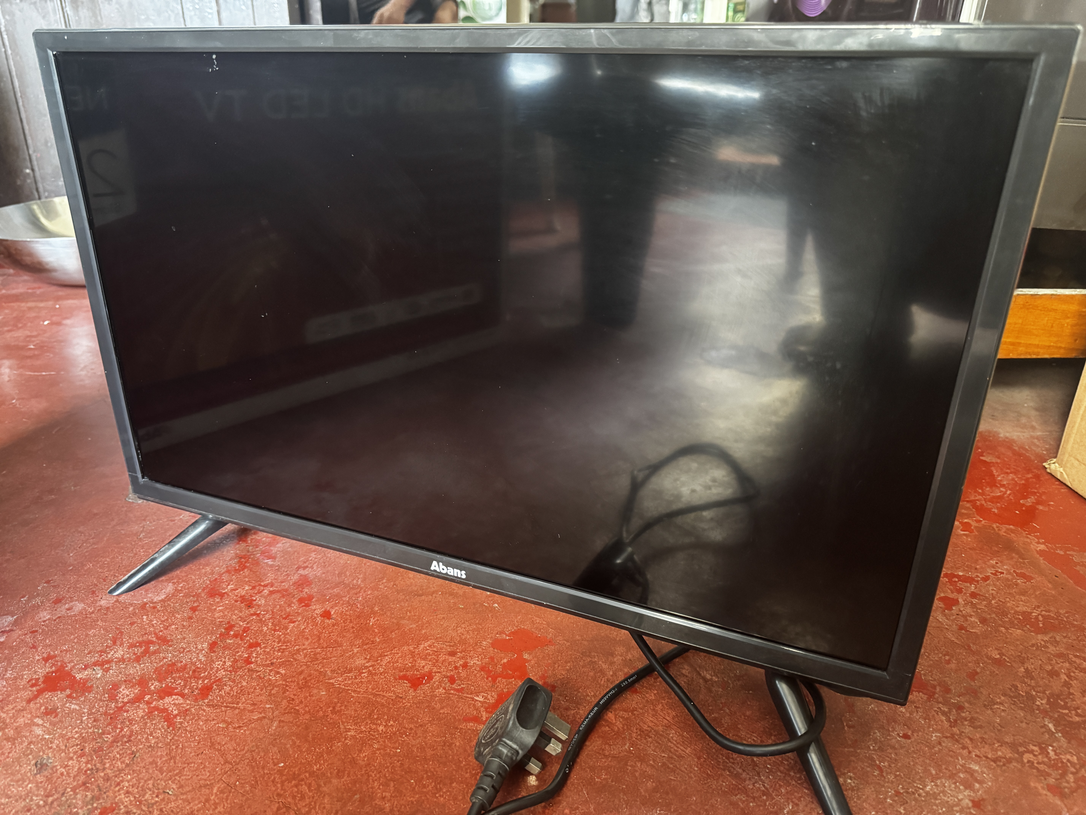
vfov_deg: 56.8
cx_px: 543
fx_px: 753
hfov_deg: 71.6
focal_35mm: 24
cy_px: 408
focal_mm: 6.76
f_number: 1.78
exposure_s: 1/40
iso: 1000
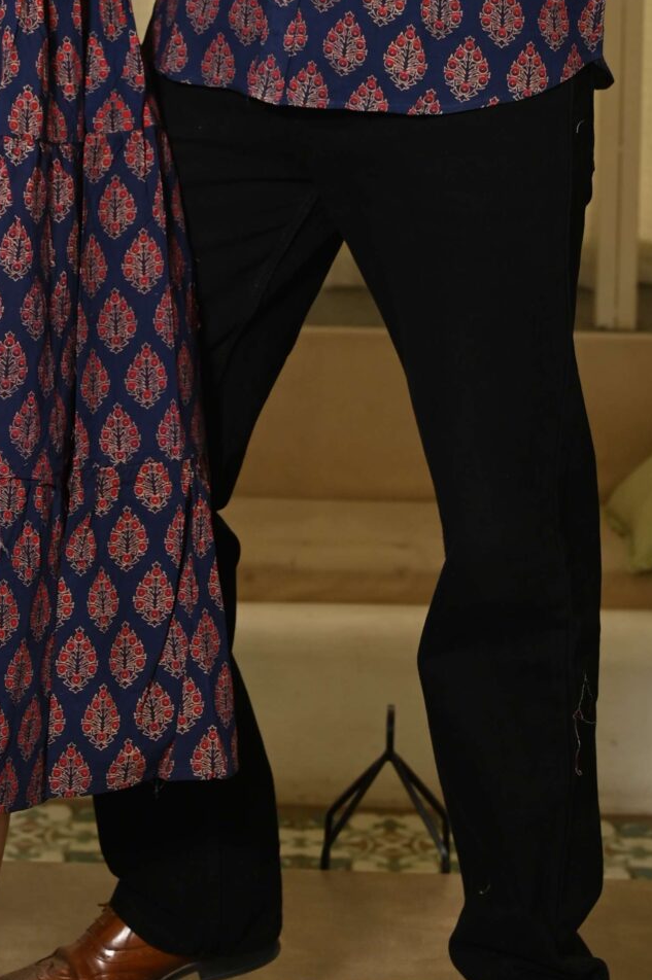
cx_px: 140
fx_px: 3075
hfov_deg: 12.1
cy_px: -80
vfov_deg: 17.5
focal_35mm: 113
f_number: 5
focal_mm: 42
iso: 320
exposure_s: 1/160
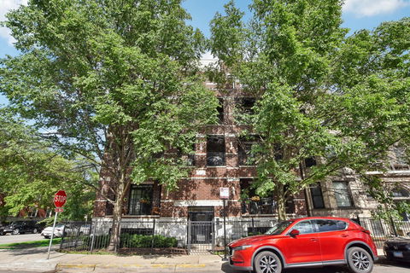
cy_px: 136
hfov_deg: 100.4
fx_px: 171
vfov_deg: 77.3
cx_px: 205
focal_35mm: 15
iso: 400
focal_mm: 10
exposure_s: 1/400
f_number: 8
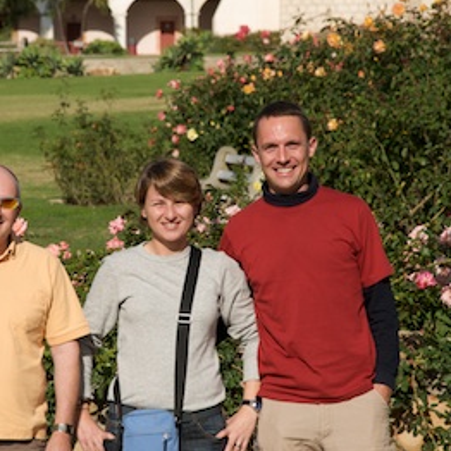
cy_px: 225
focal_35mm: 233
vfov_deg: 7.5
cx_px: 162
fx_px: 3434
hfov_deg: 7.5
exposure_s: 1/400
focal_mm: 120
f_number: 10
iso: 200
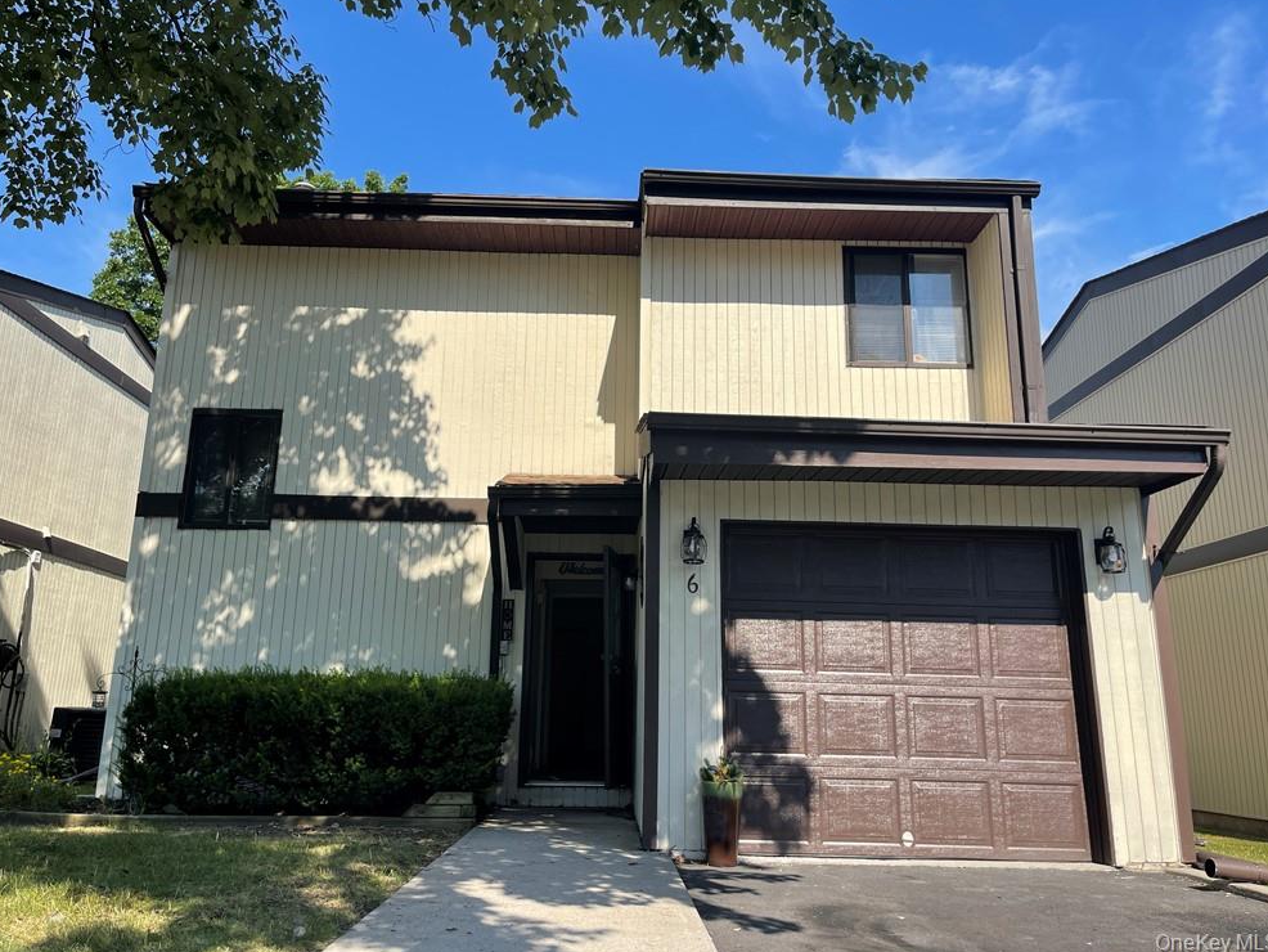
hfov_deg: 65.3
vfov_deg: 51.4
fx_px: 989
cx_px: 628
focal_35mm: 27
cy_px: 464
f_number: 1.6
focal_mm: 5.1
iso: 32
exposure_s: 1/2597
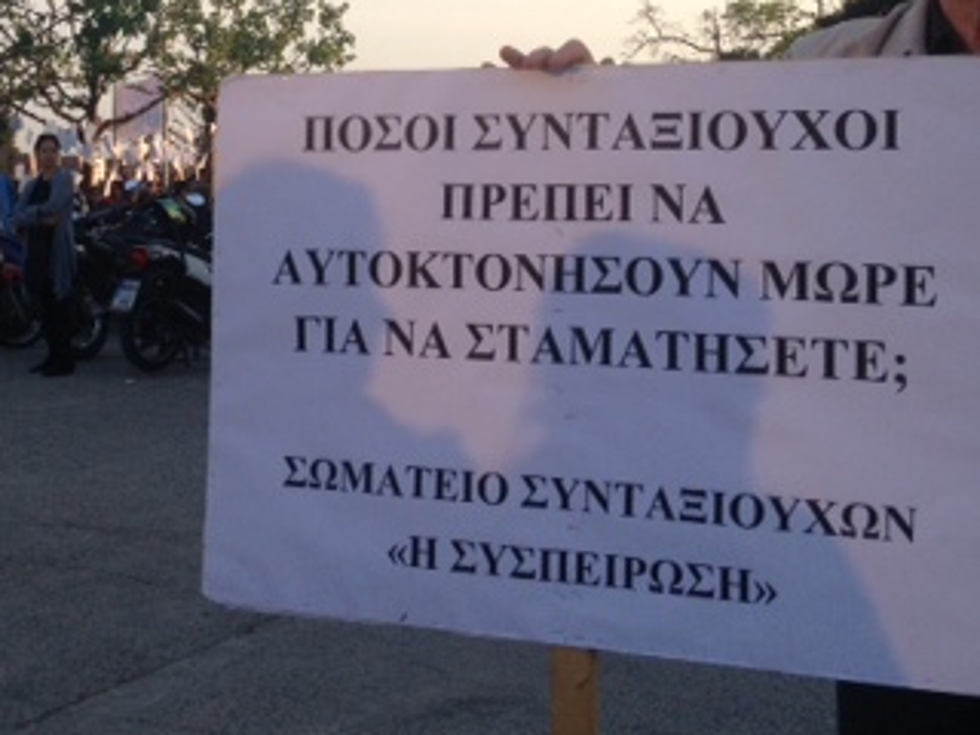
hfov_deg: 27.6
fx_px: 1982
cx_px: 343
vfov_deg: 20.7
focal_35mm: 70
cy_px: 132
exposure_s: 1/569
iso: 50
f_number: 2.4
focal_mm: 4.28
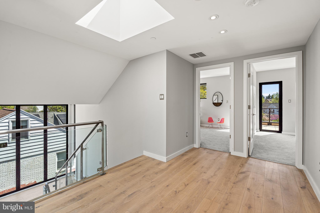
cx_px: 160
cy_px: 106
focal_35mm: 16
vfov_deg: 73.7
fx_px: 142
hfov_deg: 96.7
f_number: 8
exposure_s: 1/13
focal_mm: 16
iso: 200
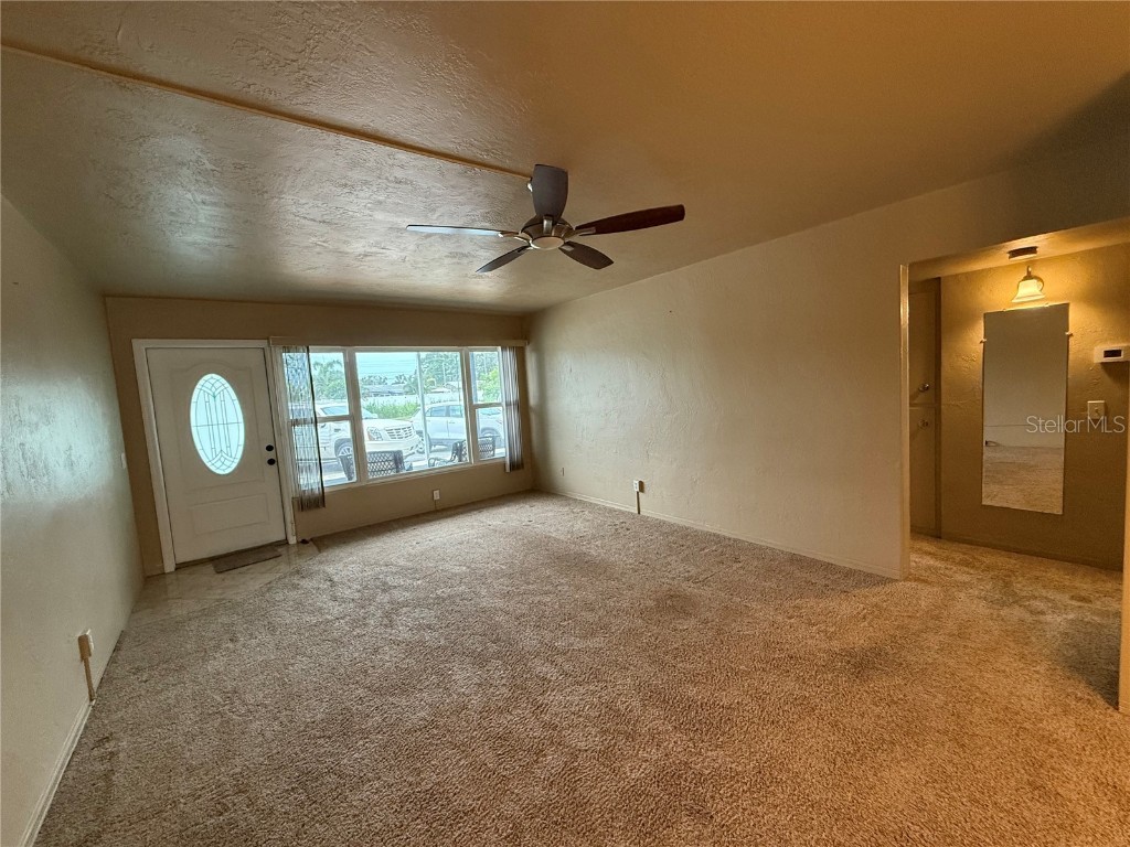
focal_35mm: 14
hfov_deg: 102.1
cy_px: 424
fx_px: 457
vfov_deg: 85.7
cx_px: 565
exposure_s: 1/120
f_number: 2.2
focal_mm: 2.22
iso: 400
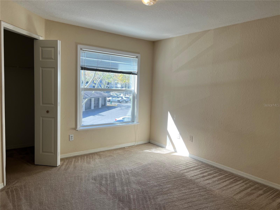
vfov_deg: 53.1
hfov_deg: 67.3
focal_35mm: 26
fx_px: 210
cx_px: 140
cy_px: 105
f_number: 1.5
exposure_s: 1/220
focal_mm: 5.7
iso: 40
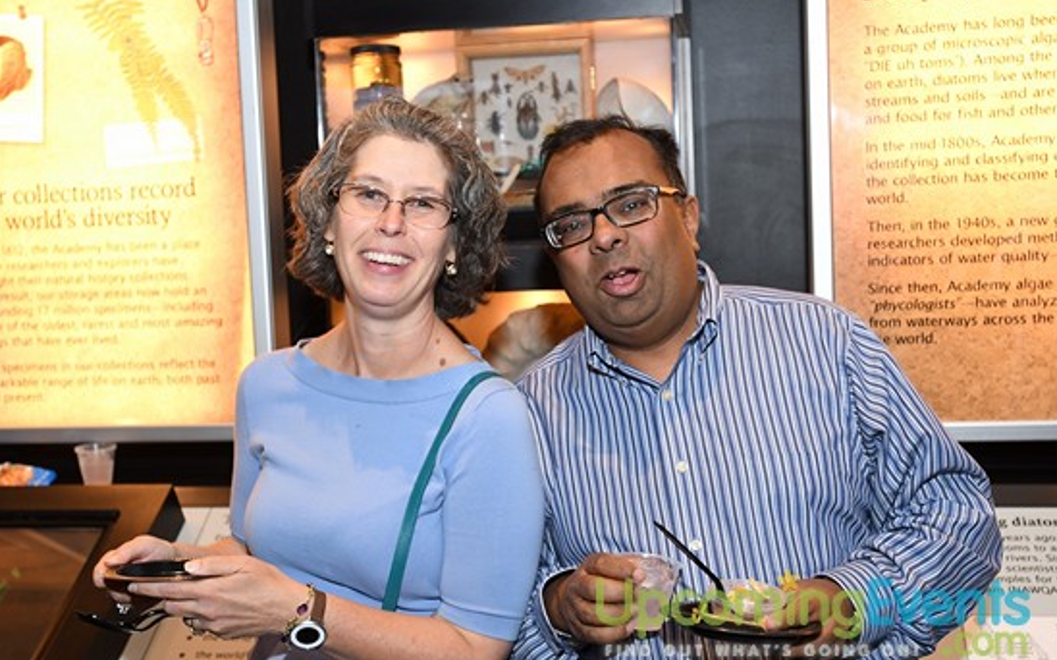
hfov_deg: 46.2
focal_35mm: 43
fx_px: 1238
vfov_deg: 29.8
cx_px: 528
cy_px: 333
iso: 800
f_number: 3.5
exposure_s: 1/125
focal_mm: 28
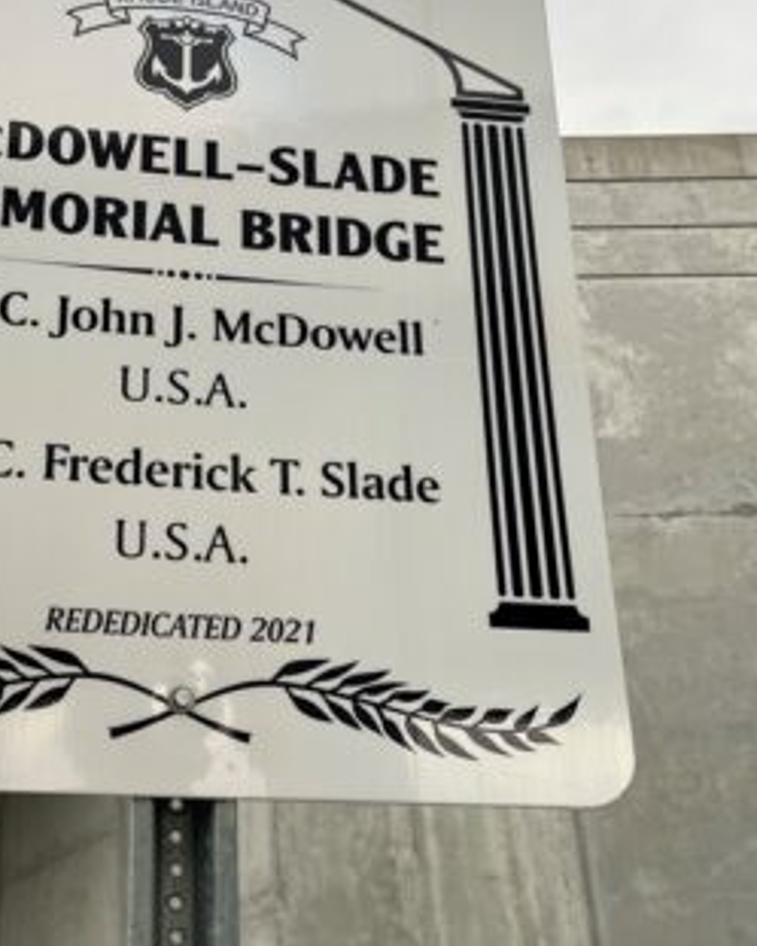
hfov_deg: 30.3
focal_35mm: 49
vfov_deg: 38.0
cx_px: 179
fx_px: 1372
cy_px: 426
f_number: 1.6
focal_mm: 5.1
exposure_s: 1/265
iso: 40
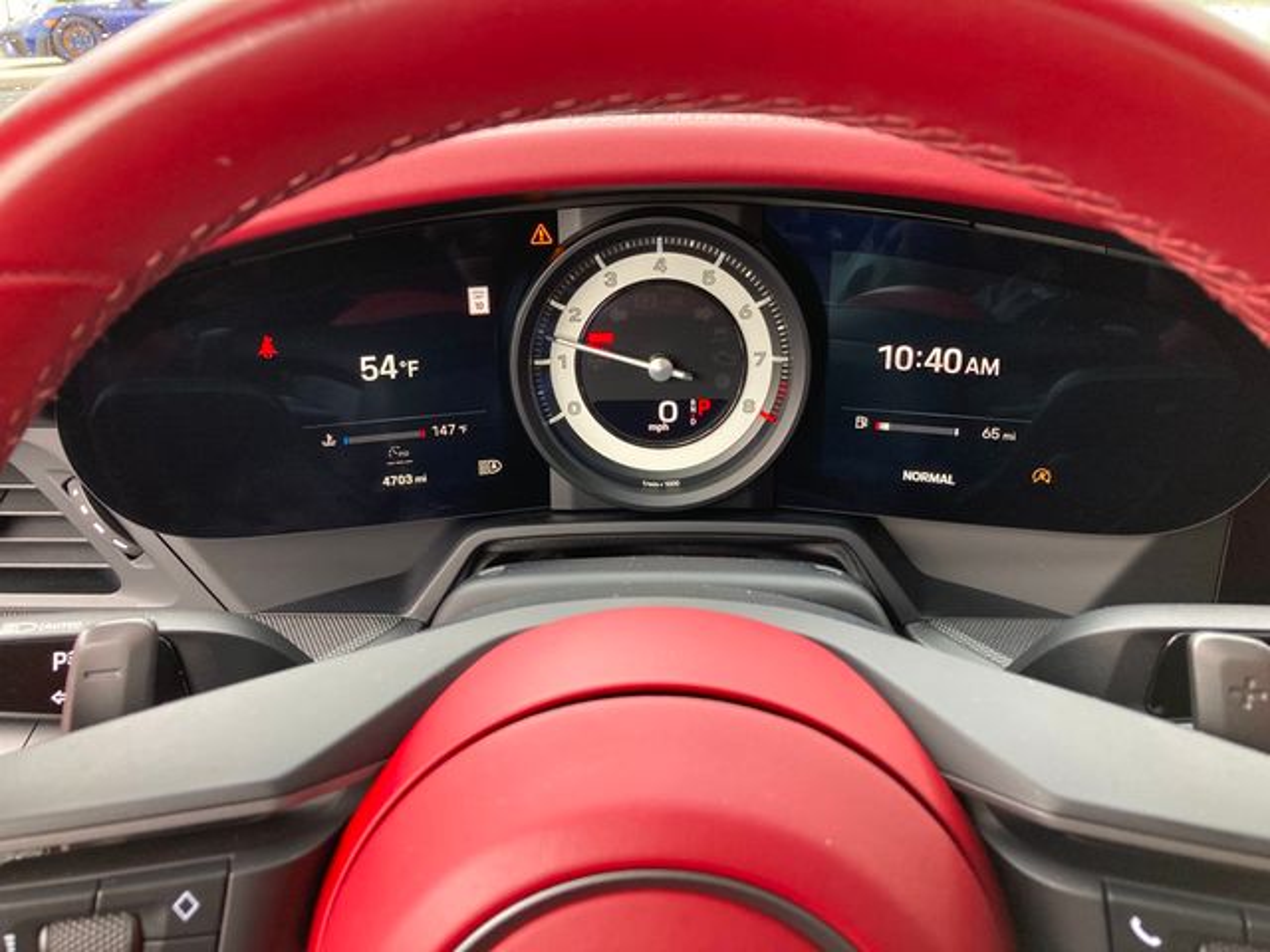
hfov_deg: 63.4
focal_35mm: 28
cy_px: 476
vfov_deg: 49.7
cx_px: 635
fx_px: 1027
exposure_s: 1/109
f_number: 1.8
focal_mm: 3.99
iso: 80
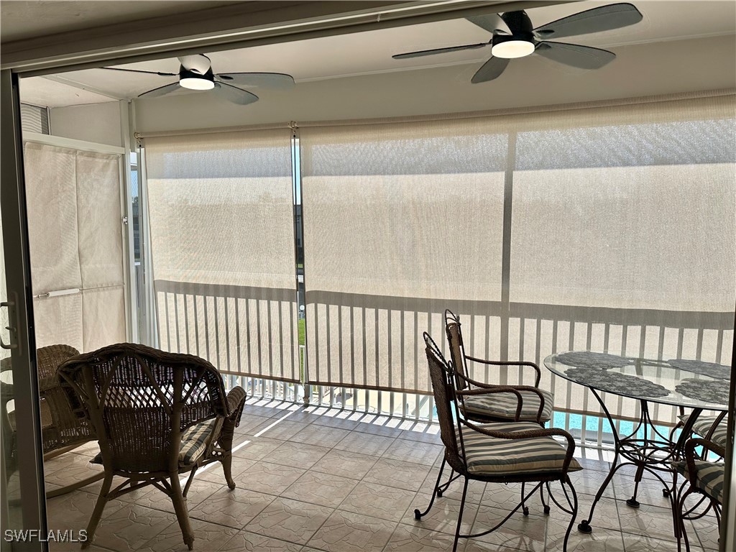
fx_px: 510
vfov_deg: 56.8
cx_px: 368
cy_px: 276
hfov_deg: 71.6
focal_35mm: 24
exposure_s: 1/2525
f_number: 1.78
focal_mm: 6.86
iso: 80
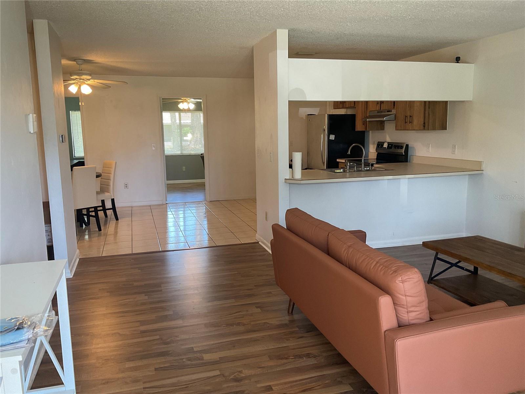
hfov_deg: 61.7
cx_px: 262
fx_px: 440
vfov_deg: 48.2
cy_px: 197
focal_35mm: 29
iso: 64
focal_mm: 3
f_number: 1.8
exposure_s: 1/61
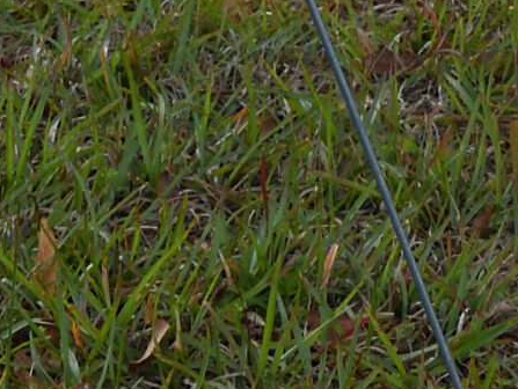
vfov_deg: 5.8
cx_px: 174
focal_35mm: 246
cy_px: -633
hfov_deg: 8.0
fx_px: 3684
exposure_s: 1/125
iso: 100
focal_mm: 7.7
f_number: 3.2
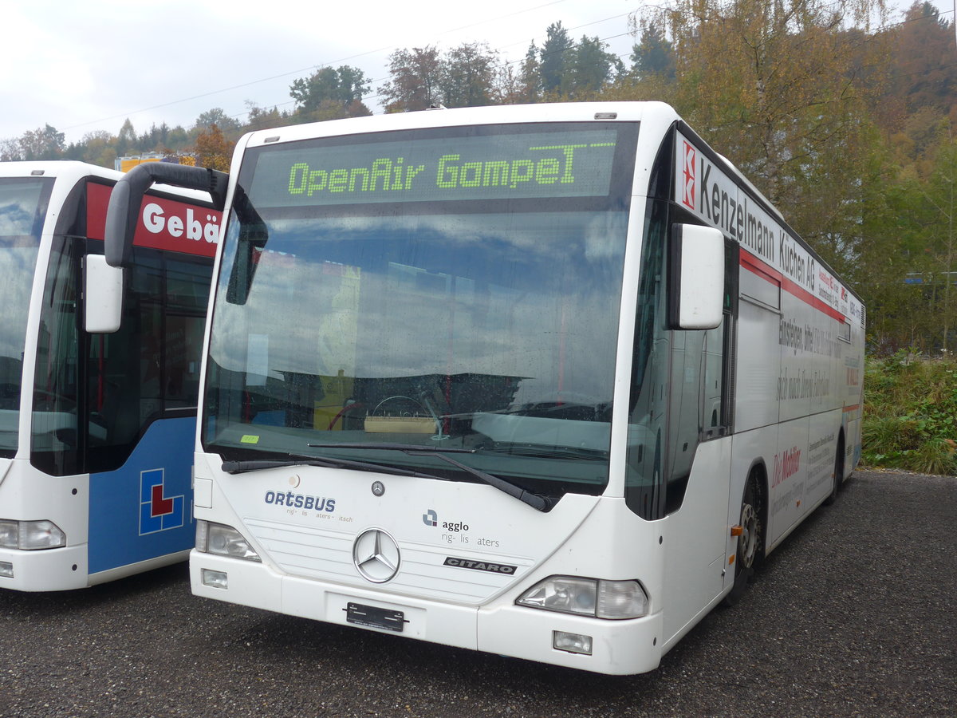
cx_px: 478
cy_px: 359
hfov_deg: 51.4
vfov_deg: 39.7
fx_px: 995
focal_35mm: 36
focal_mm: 7.5
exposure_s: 1/320
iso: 80
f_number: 2.8
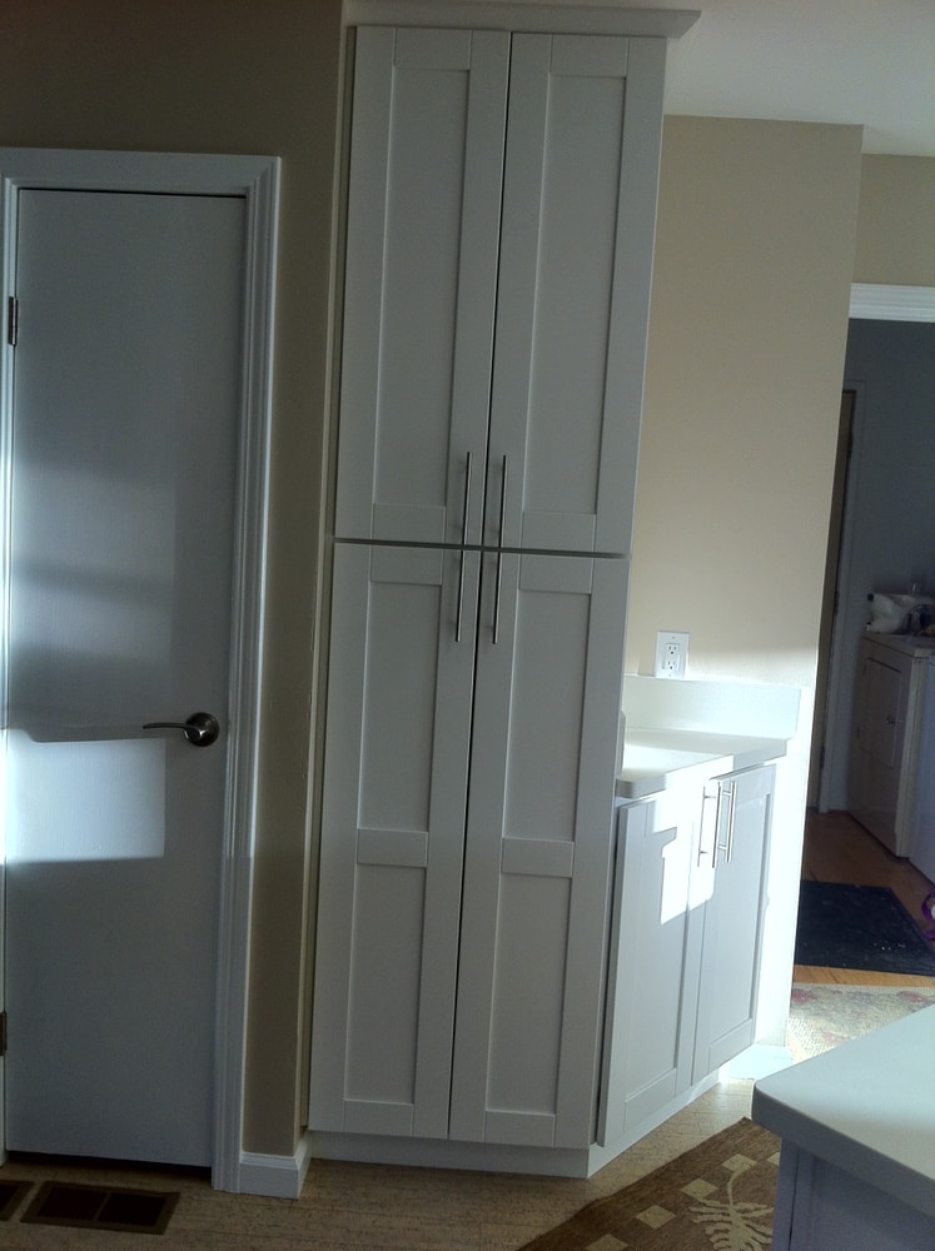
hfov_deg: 40.6
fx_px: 1264
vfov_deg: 52.7
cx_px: 468
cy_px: 626
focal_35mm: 35
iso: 80
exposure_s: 1/60
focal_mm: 3.85
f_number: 2.8
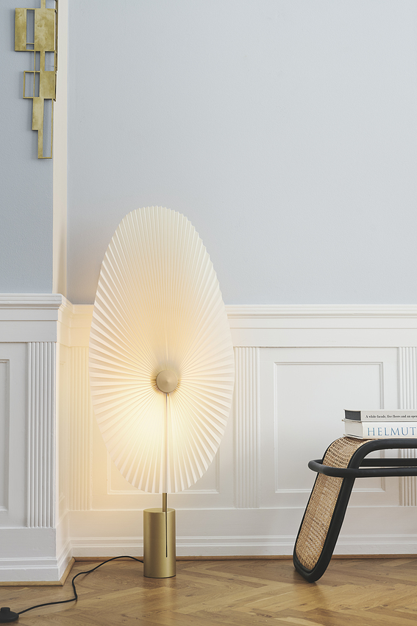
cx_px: 207
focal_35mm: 51
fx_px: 886
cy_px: 315
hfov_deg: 26.5
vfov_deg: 38.9
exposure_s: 10
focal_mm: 50
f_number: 8
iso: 200
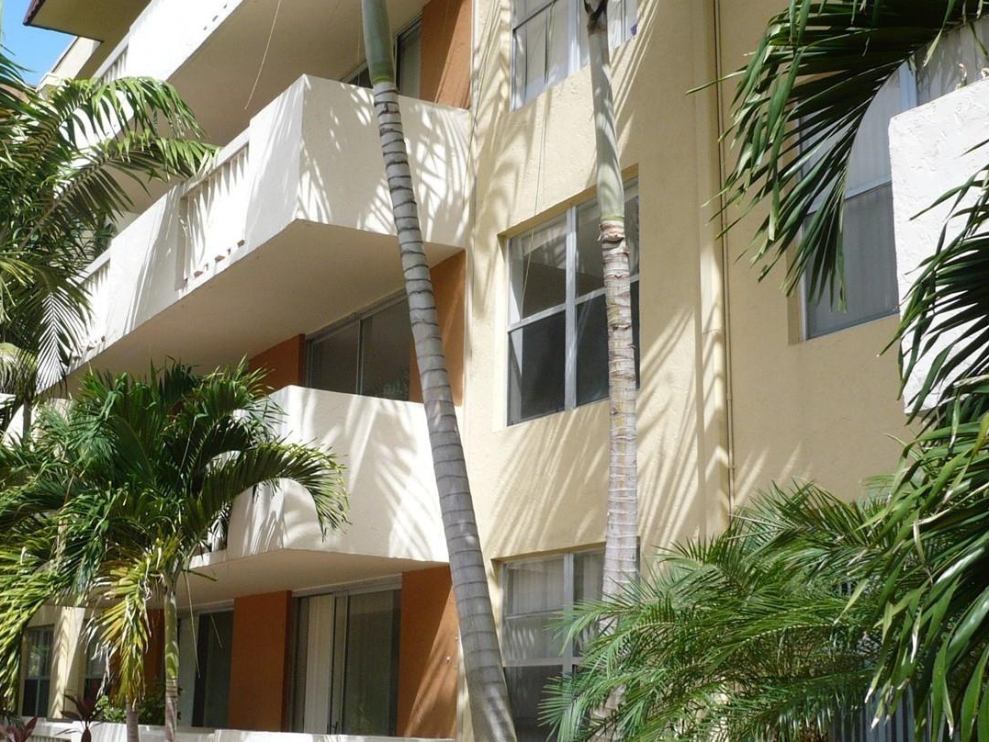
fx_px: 1486
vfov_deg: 28.0
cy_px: 356
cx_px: 336
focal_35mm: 52
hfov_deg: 36.5
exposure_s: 1/800
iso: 100
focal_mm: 5.8
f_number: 2.8
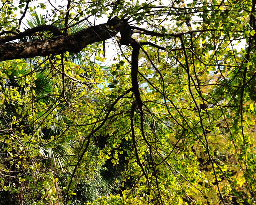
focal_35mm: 93
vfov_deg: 16.5
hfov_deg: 20.5
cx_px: 88
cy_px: 119
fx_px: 704
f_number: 8
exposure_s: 1/80
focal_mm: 66
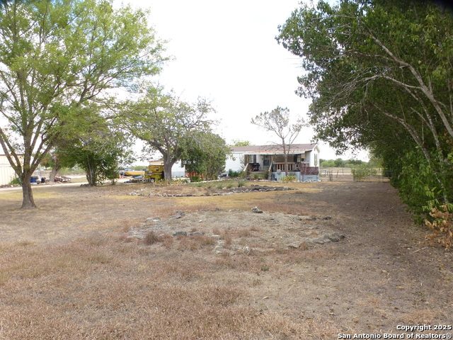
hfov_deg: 71.6
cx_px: 226
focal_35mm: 24
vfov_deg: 56.8
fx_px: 314
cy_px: 170
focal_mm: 4.3
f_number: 4
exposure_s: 1/160
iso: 100
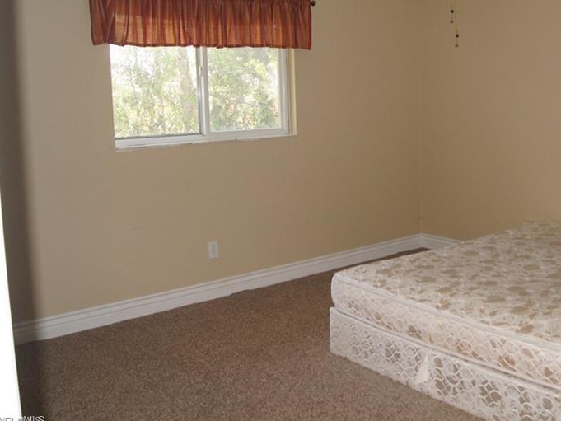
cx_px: 406
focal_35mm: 39
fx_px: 632
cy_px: 148
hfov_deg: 46.5
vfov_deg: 36.5
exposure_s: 1/60
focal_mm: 18
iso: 400
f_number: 5.6
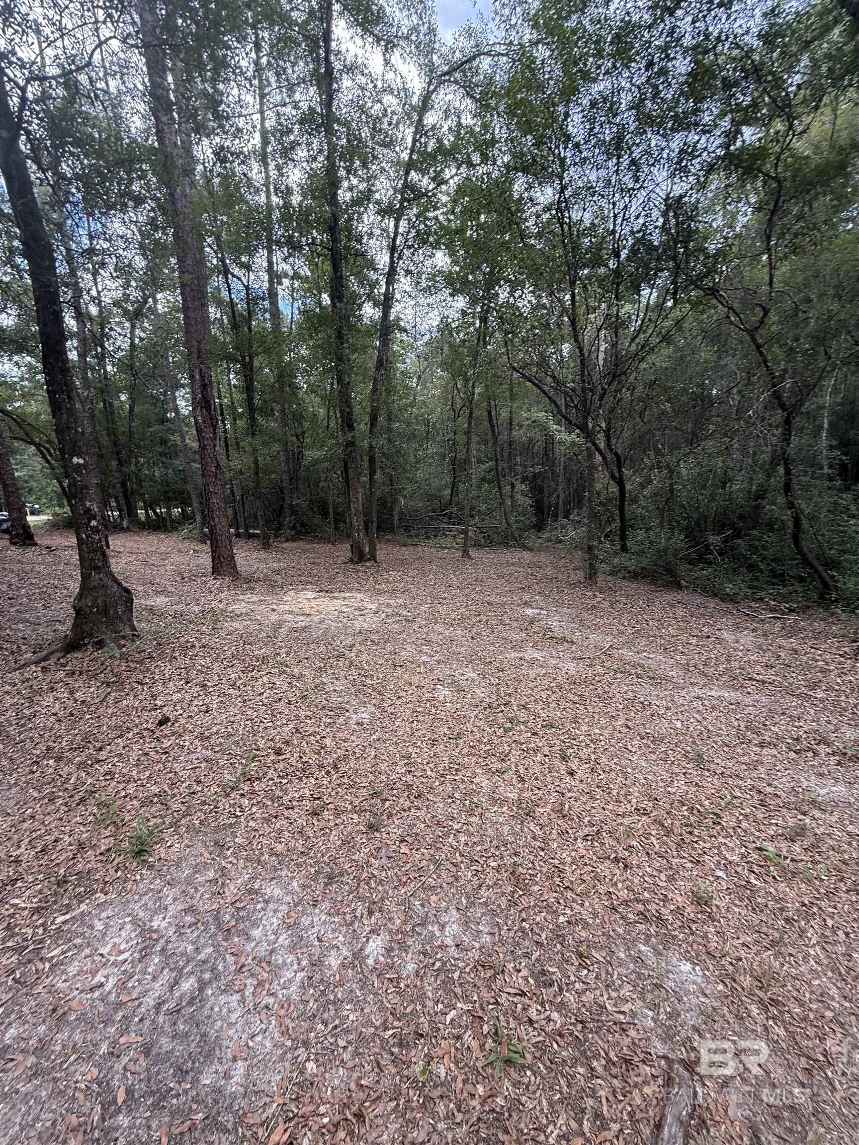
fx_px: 463
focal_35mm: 14
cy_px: 572
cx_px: 430
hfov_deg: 85.7
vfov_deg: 102.1
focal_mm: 2.22
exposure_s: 1/154
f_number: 2.2
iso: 64
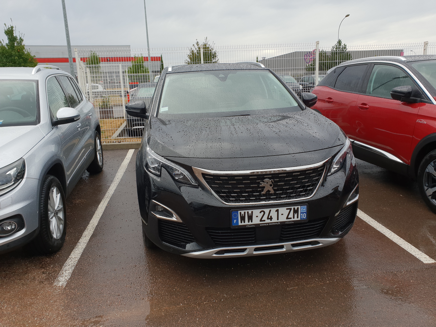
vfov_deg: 53.1
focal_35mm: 26
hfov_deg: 67.3
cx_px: 218
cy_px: 164
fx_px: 327
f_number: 2.4
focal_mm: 4.3
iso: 50
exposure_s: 1/734
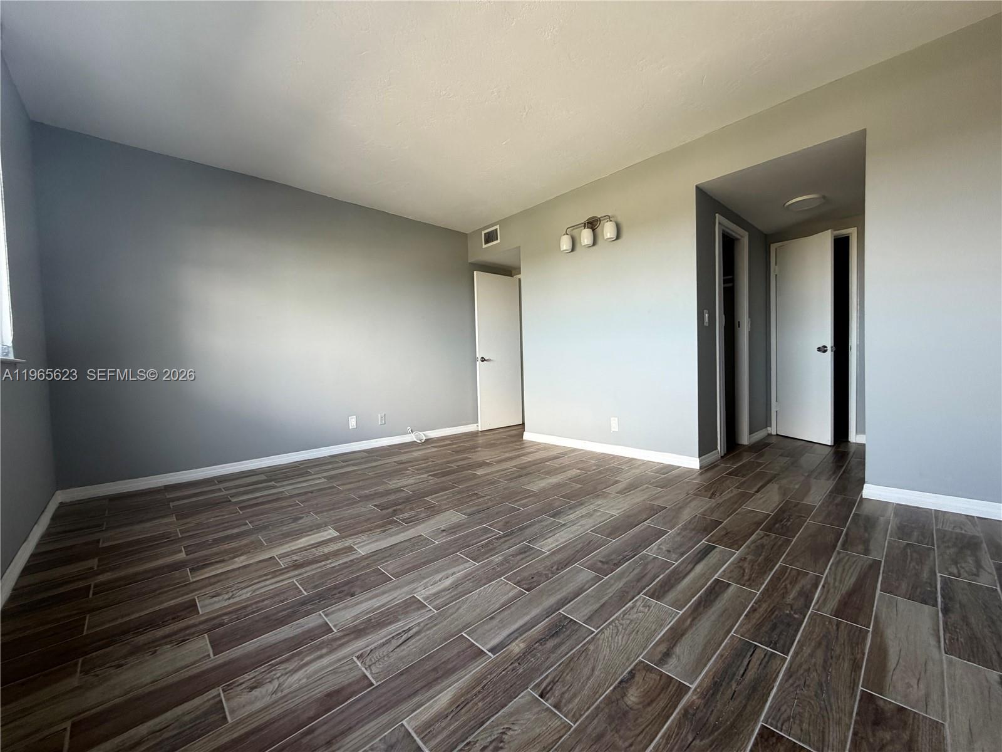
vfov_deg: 85.7
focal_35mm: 14
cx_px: 501
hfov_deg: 102.1
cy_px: 376
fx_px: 405
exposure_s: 1/121
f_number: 2.2
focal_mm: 2.22
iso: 125
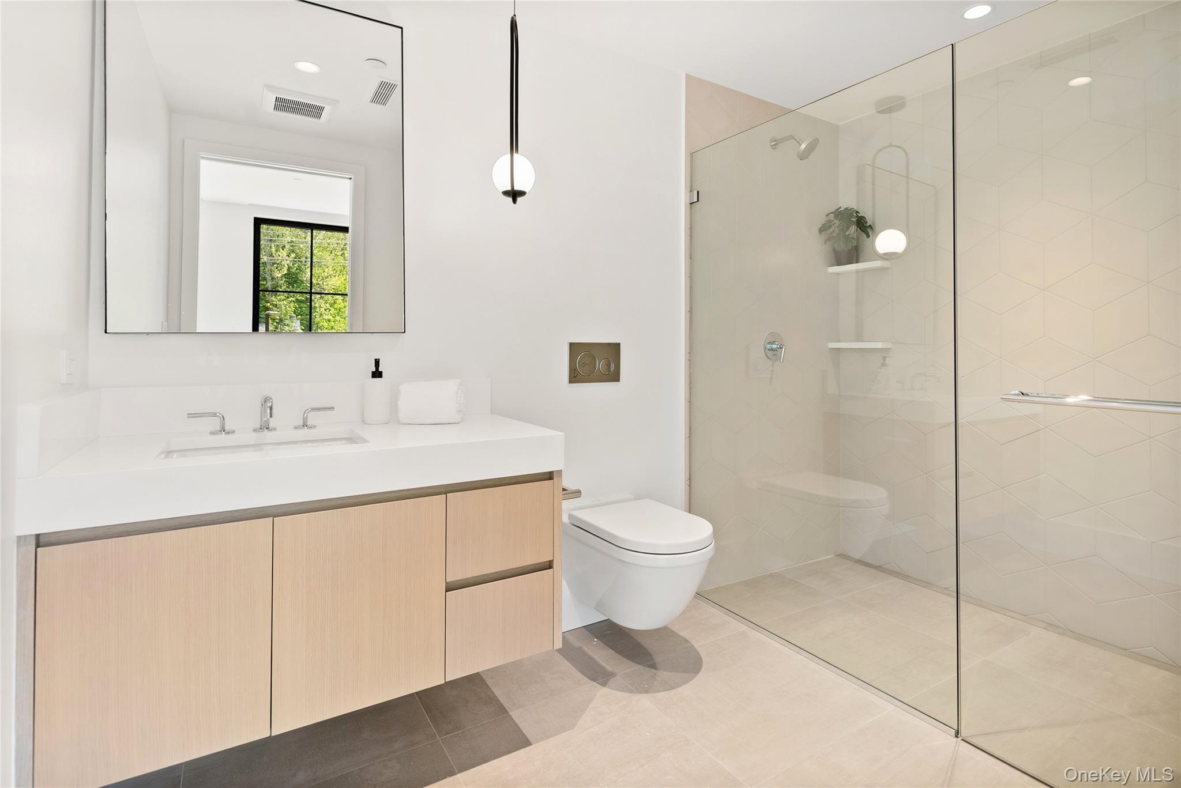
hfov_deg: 93.3
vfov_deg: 70.5
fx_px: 558
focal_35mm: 17
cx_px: 590
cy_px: 394
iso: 320
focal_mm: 17
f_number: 7.1
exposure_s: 1/8
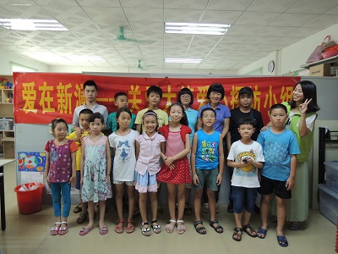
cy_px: 127
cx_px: 169
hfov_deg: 71.6
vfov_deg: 56.8
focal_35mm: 24
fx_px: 234
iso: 360
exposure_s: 1/30
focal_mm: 4.3
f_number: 2.8
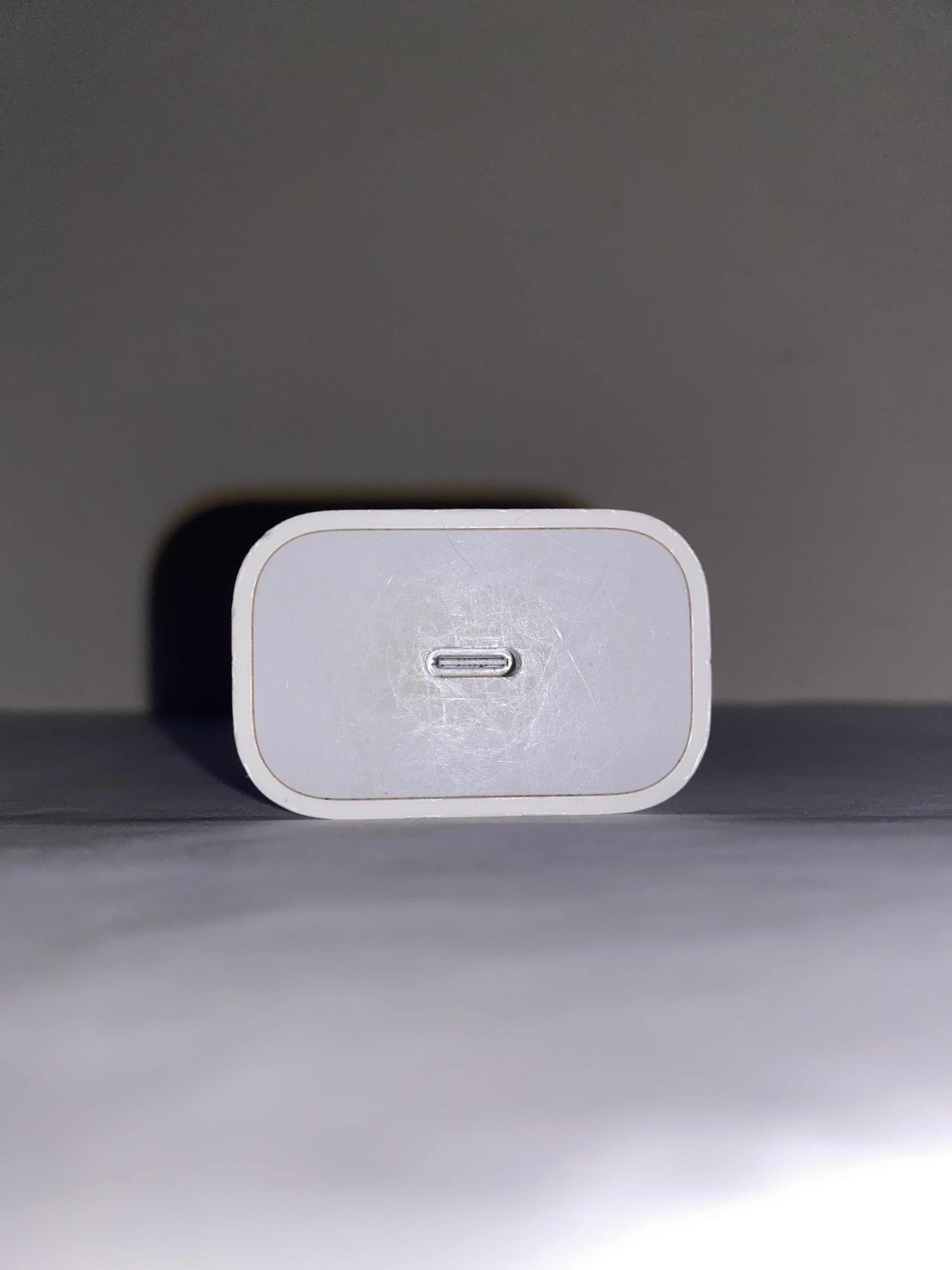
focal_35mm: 25
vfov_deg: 69.4
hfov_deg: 54.9
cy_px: 635
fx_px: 917
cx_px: 476
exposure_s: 1/3497
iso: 32
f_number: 1.8
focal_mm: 4.25
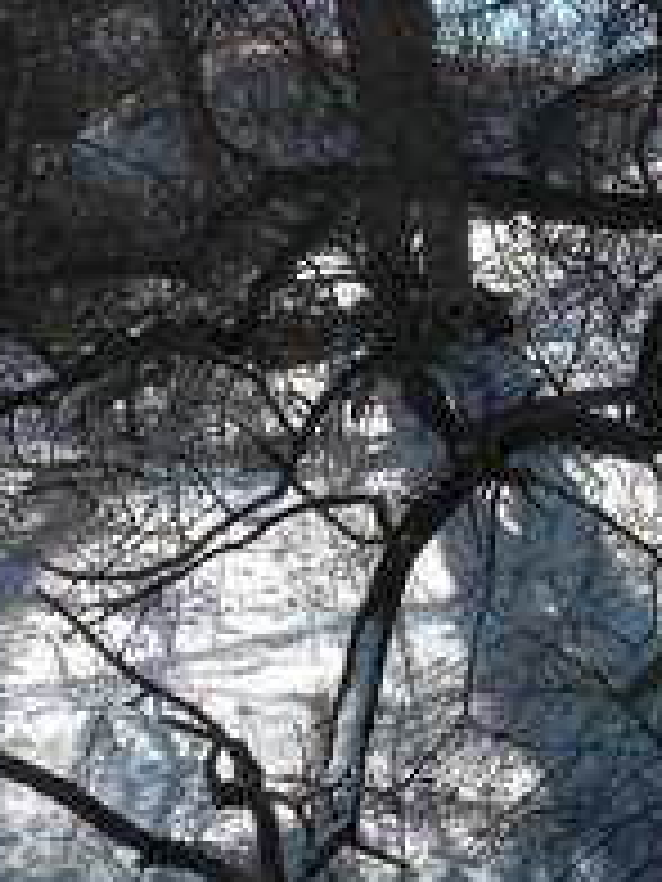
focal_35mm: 69
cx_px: 549
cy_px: 232
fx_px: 1759
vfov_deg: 27.8
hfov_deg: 21.0
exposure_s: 1/307
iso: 64
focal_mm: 4.7
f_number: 6.3
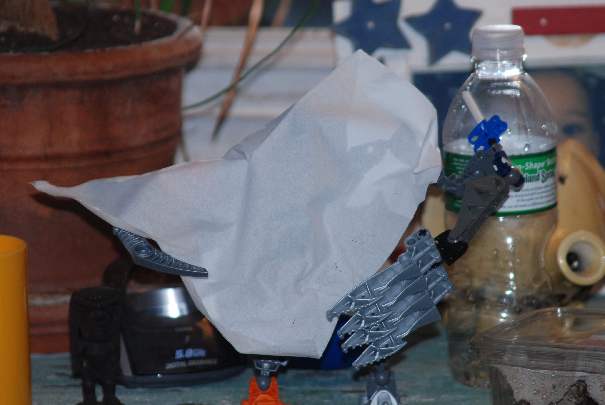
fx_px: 5048
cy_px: 202
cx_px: 302
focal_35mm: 300
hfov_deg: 6.9
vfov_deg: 4.6
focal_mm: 200
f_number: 5.6
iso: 200
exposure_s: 1/60
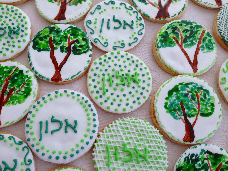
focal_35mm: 33
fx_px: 217
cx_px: 114
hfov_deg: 55.4
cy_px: 86
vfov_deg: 42.9
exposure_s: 1/126
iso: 50
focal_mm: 4.12
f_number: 2.4
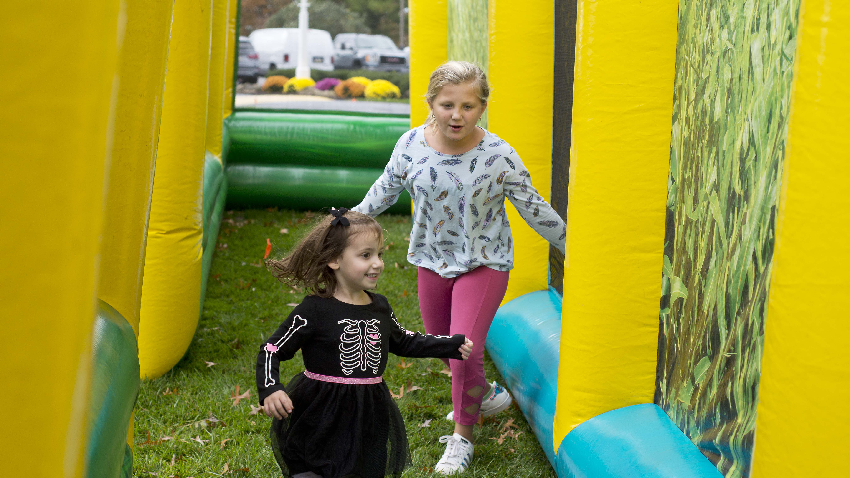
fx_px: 1307
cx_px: 381
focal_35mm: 58
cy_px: 224
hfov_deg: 36.0
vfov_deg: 20.7
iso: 400
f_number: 5
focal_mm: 50
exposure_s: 1/1000
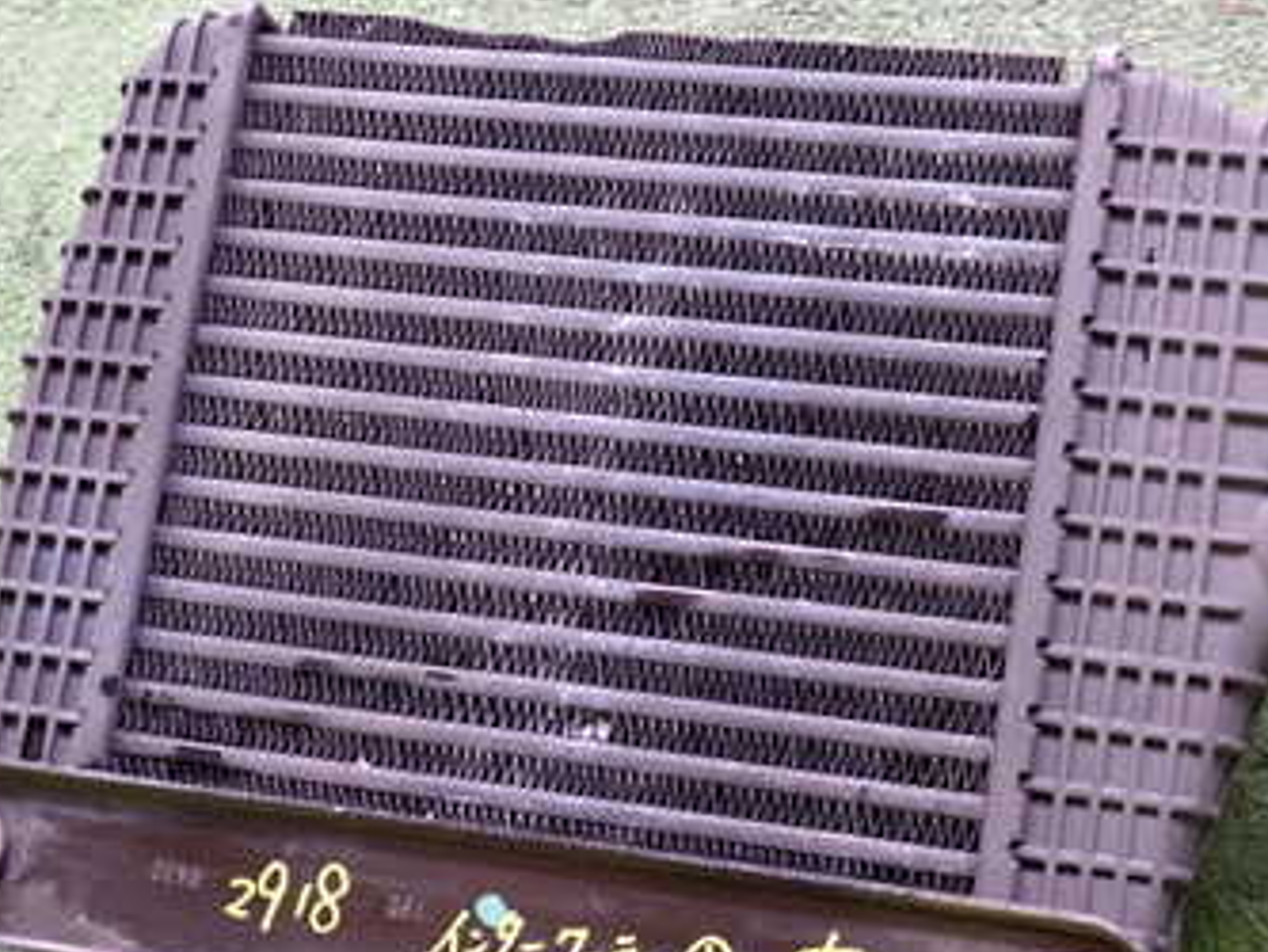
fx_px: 1979
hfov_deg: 35.5
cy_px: 670
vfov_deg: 26.8
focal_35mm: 54
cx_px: 655
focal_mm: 5.4
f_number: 2.3
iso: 320
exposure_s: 1/30
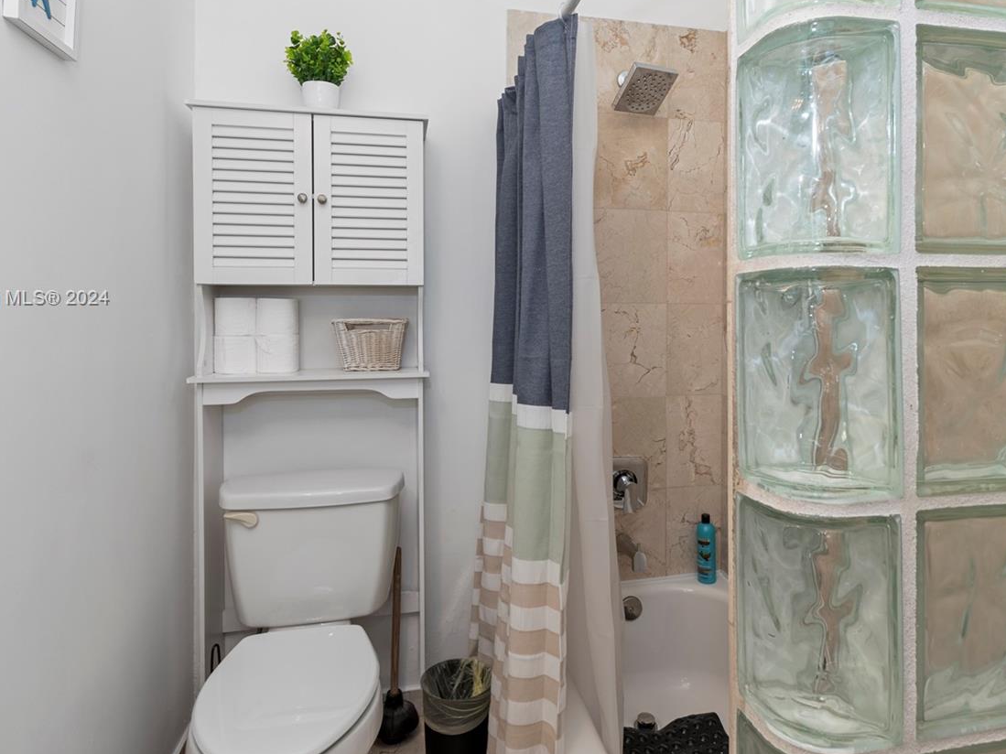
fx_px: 610
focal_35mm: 21
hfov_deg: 78.8
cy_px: 299
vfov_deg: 62.8
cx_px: 548
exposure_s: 1/4
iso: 100
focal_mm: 10
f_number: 8
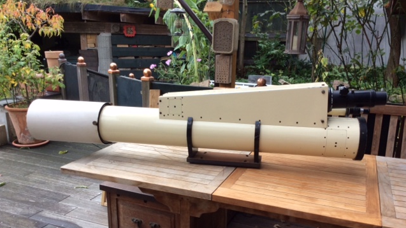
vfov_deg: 33.5
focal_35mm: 35
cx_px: 203
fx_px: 377
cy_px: 145
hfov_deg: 56.6
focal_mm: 3.3
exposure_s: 1/126
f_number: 2.4
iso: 32
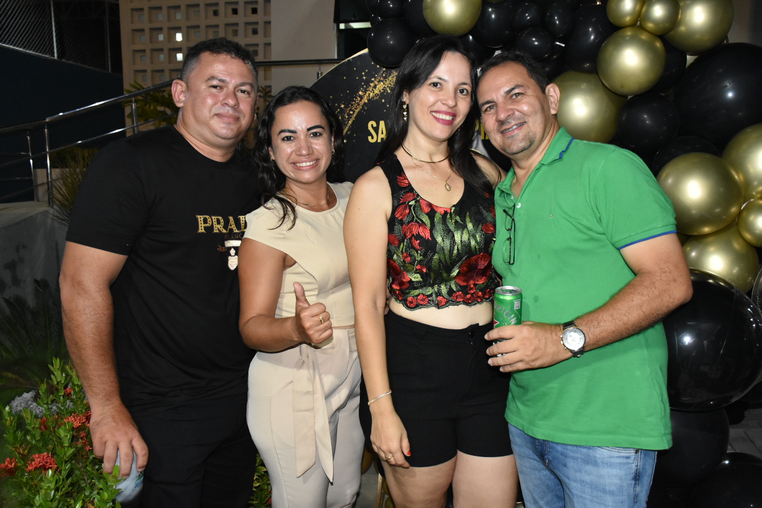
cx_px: 381
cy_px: 254
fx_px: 635
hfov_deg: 61.9
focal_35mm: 30
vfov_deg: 43.6
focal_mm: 20
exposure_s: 1/100
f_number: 3.5
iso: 2500
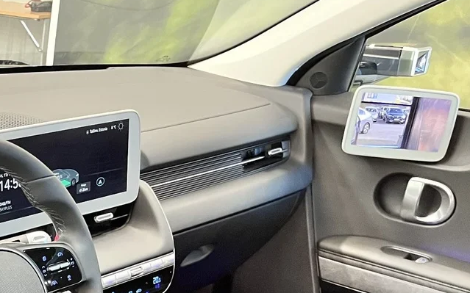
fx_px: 884
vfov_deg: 17.3
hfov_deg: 26.7
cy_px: 418
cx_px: -79
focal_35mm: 69
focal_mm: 5.1
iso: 400
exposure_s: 1/33
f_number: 1.6
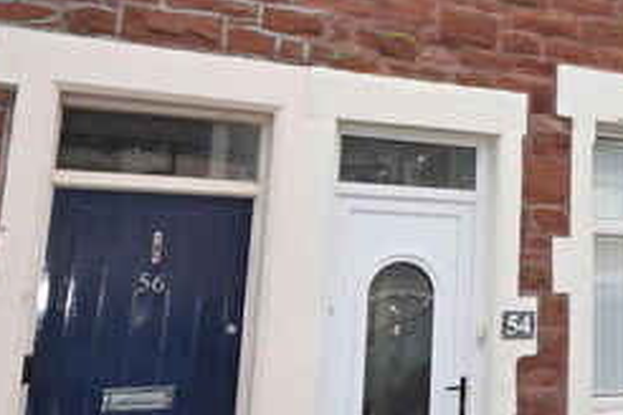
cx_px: 613
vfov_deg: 24.1
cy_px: 97
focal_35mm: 55
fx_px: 959
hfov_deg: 33.2
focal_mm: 13
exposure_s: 1/160
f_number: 6.3
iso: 100
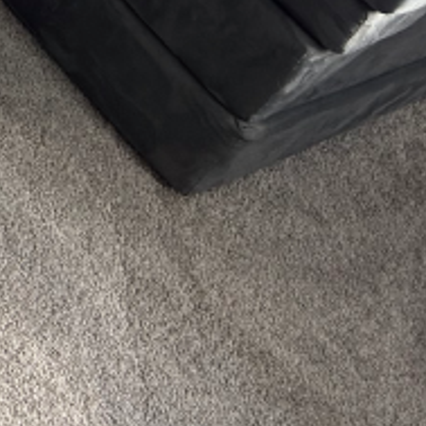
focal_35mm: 135
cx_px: -600
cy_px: -507
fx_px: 1880
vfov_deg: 11.3
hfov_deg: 10.9
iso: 250
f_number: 1.78
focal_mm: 6.76
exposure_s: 1/60
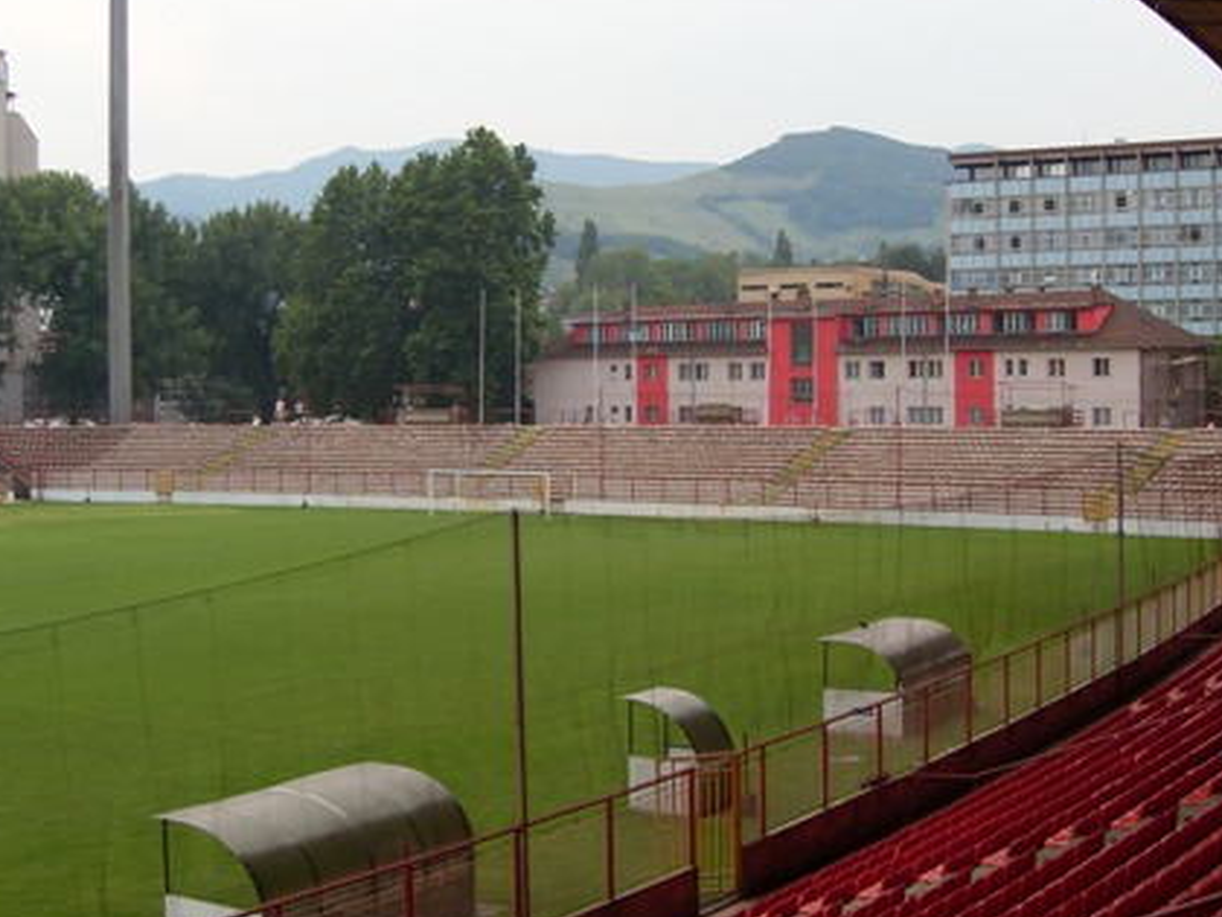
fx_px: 1765
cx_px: 707
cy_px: 425
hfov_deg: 38.1
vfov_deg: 29.1
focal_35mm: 50
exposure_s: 1/60
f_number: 7
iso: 80
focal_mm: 6.3
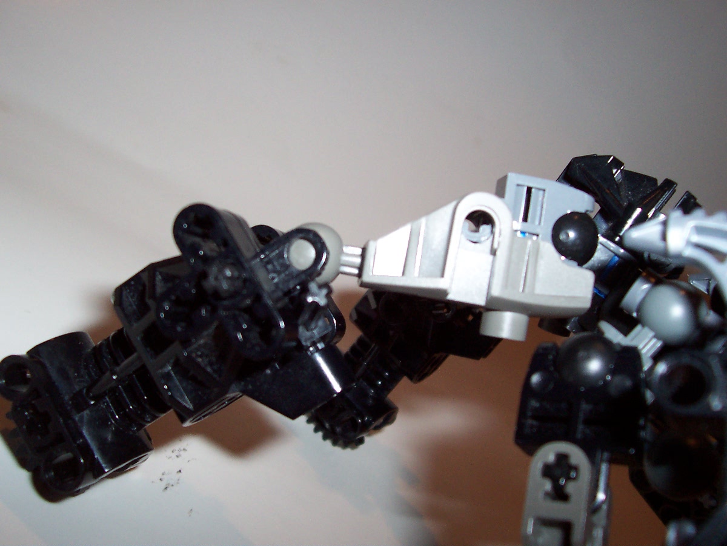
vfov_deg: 38.7
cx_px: 364
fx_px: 777
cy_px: 273
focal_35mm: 37
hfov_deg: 50.1
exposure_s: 1/60
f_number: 2.8
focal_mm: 5.6
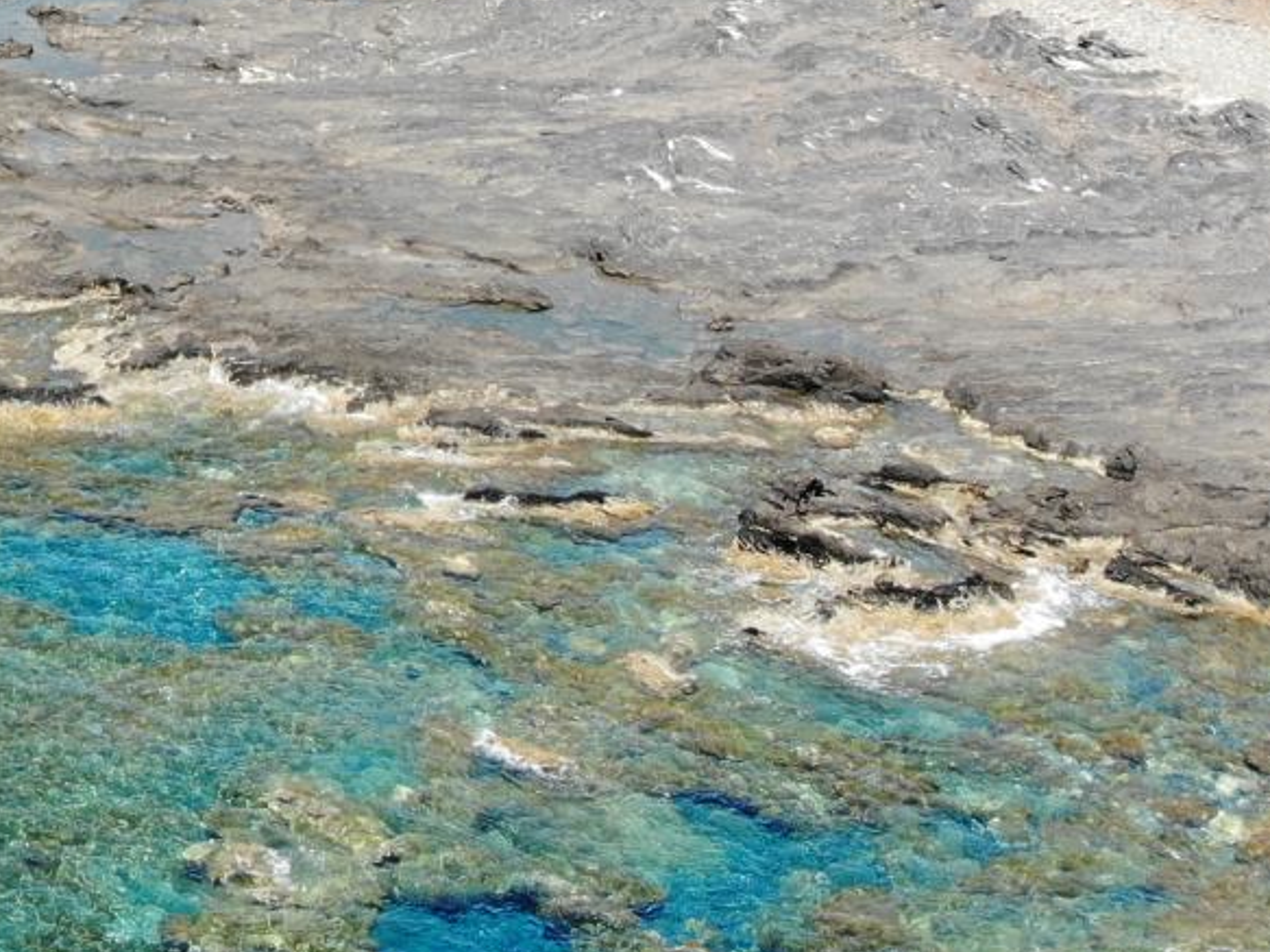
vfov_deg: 17.3
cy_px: -343
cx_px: -370
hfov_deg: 22.2
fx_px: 2898
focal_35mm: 79
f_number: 2.8
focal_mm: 4.5
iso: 102
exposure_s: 1/518
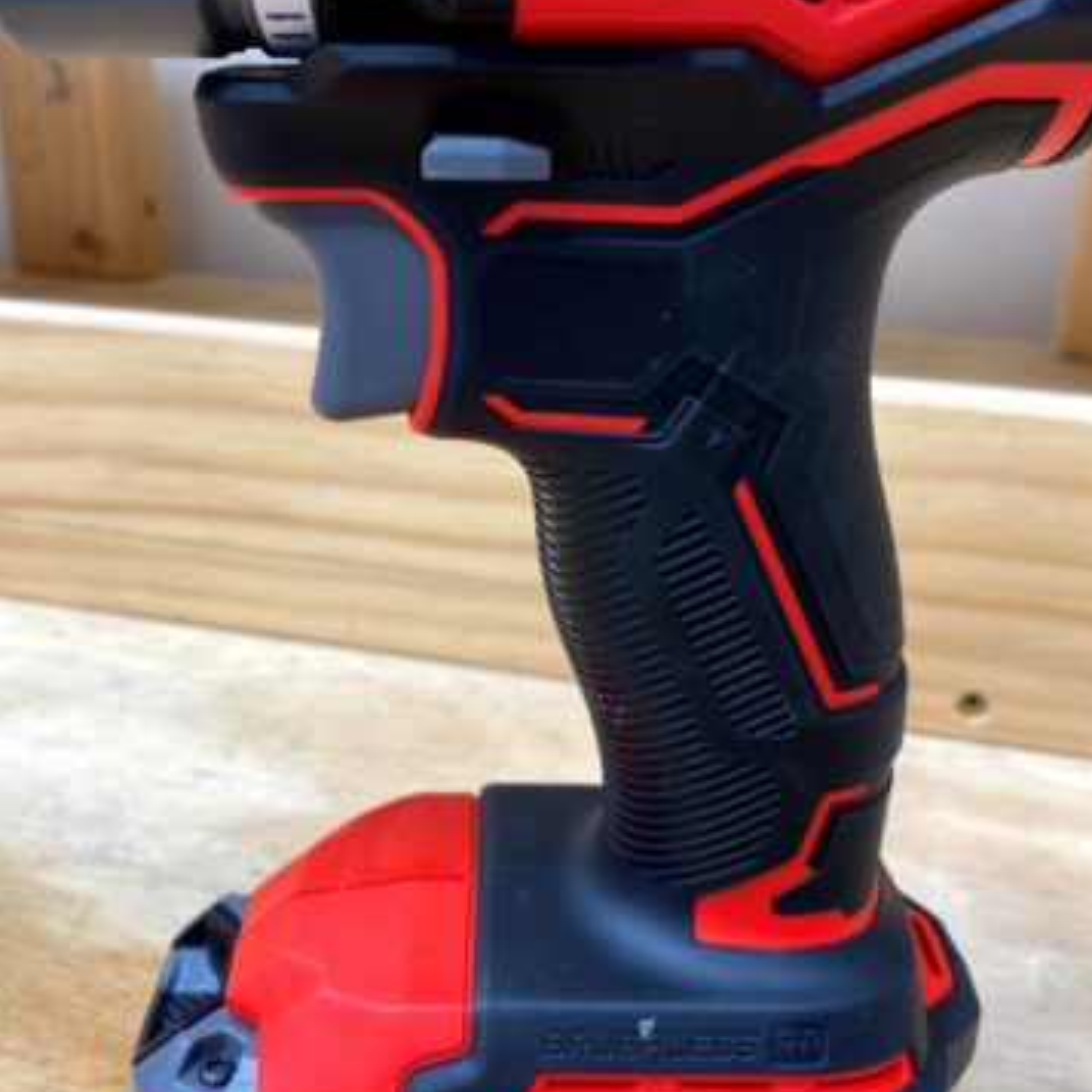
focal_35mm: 36
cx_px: 511
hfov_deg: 46.0
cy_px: 505
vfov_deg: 46.0
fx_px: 1285
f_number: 1.8
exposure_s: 1/160
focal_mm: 4.25
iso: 32
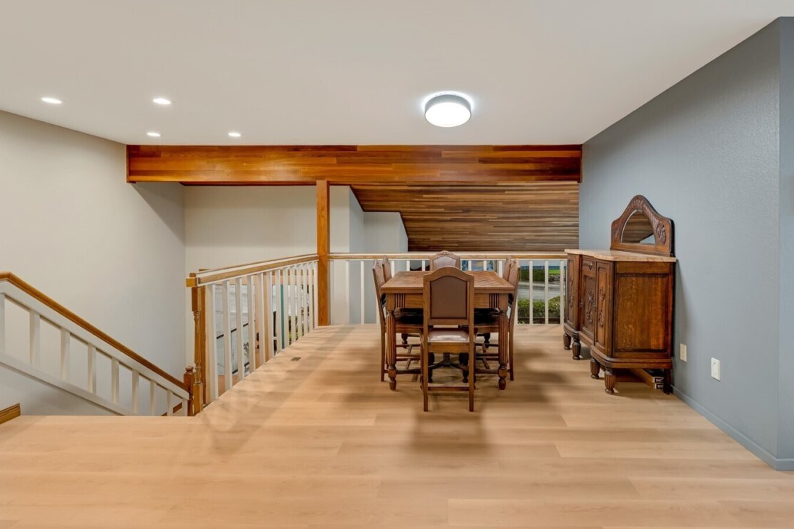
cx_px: 442
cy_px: 233
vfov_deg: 61.7
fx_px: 441
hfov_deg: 83.7
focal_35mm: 20
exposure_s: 1/80
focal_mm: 16
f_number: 9
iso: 400
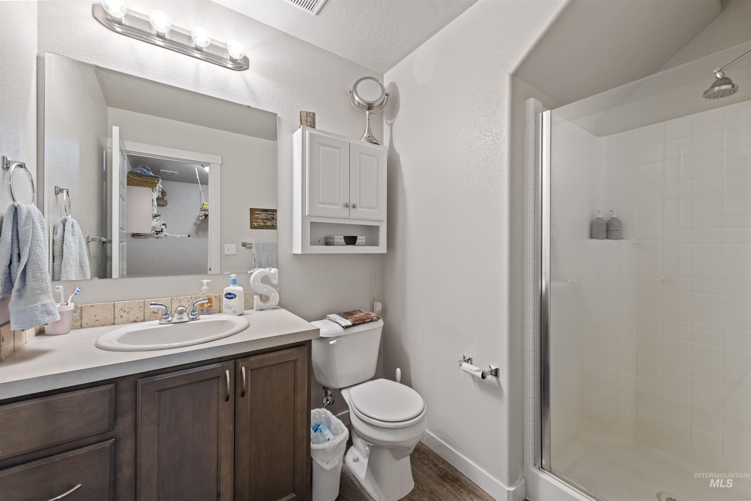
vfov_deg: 81.2
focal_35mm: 14
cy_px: 250
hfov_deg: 104.3
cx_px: 376
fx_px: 292
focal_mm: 14
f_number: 7.1
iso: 400
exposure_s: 1/3
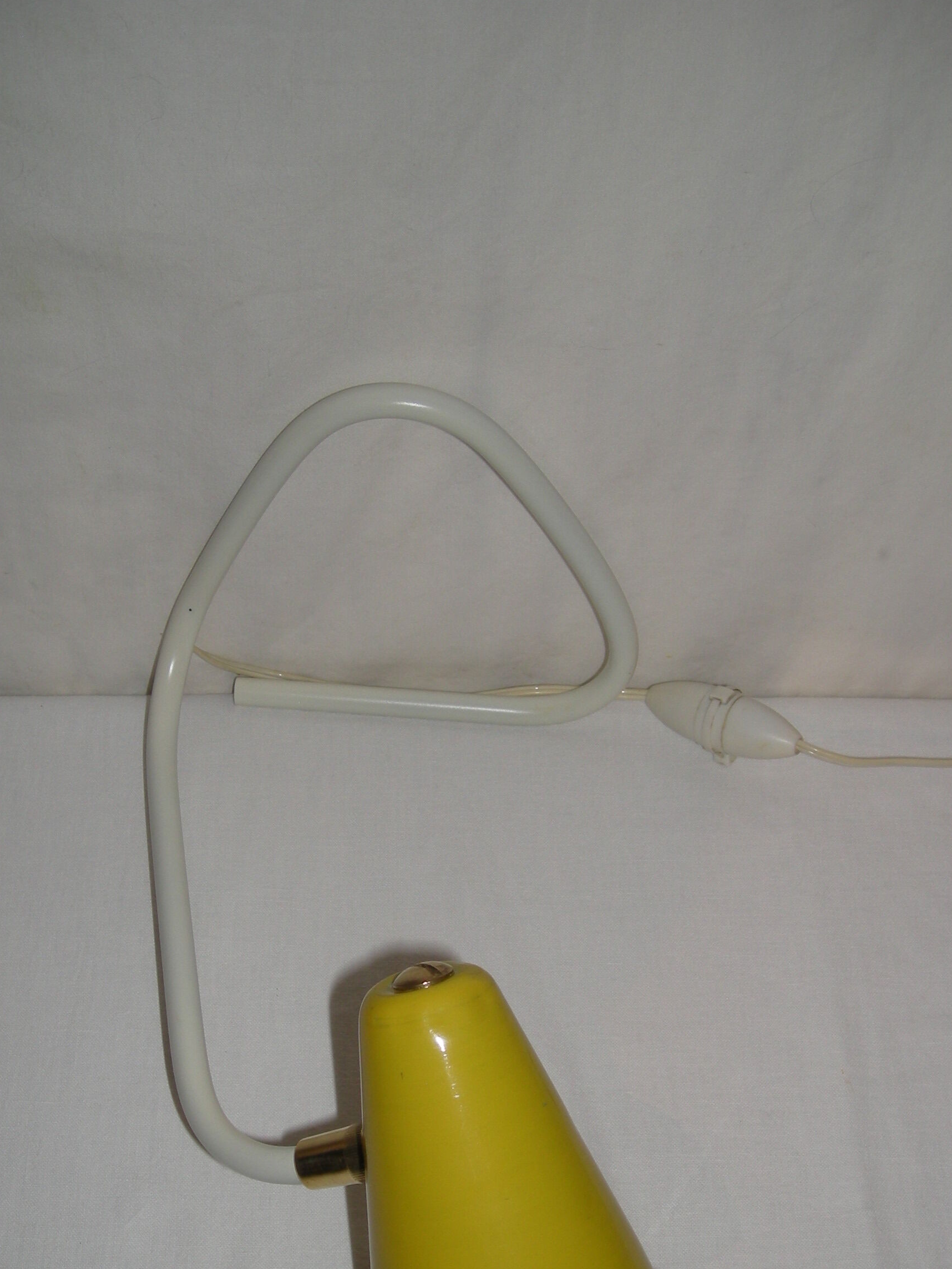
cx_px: 432
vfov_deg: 40.0
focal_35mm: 47
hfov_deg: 30.9
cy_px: 828
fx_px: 1723
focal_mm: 5.7
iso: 50
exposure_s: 1/30
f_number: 2.8
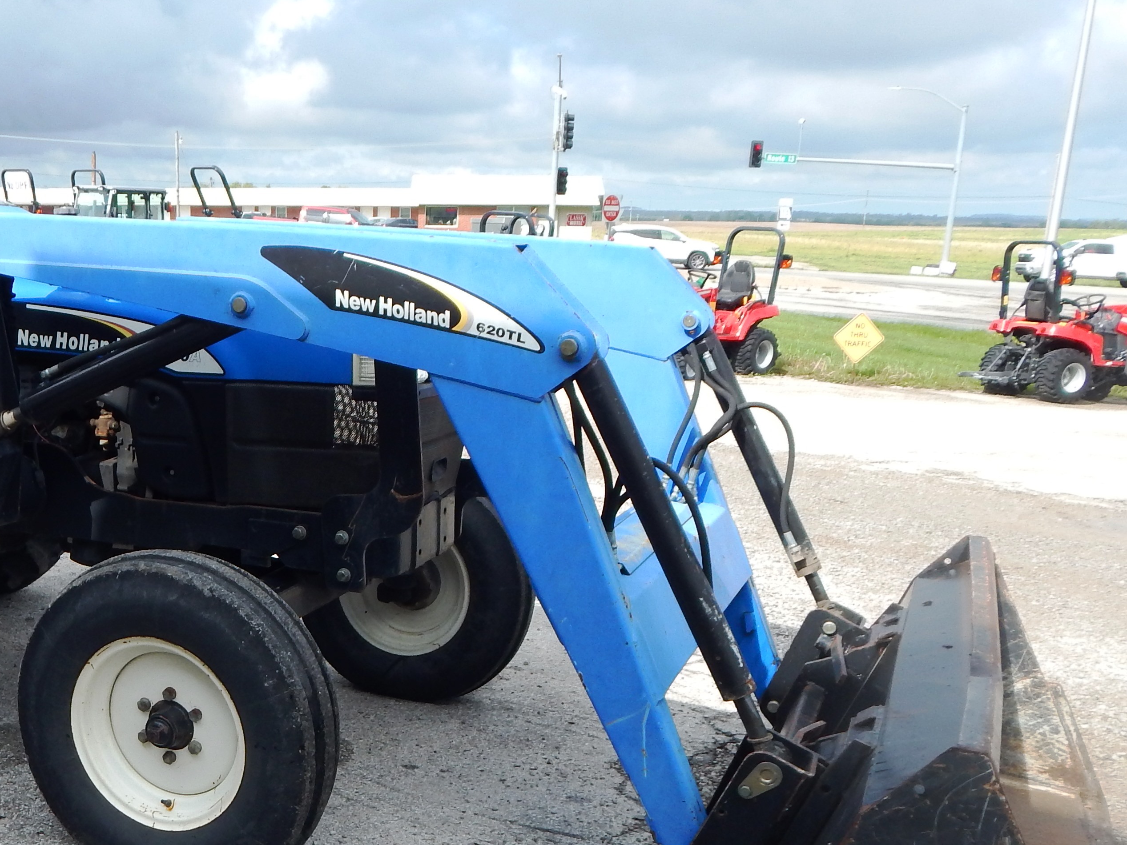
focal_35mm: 40
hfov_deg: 44.9
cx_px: 259
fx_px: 1302
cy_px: 564
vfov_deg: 35.6
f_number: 3
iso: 125
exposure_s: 1/800
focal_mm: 4
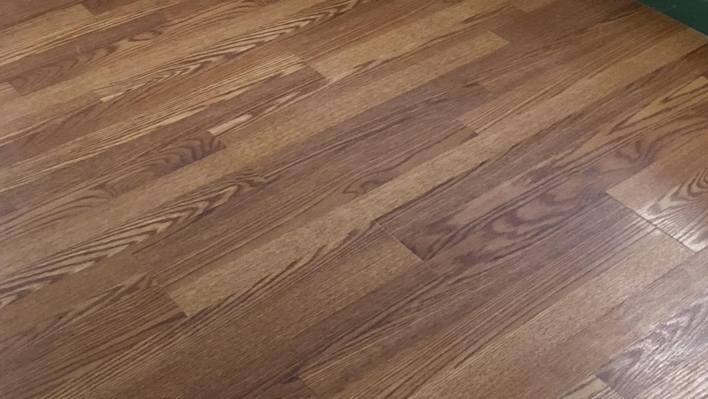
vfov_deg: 16.7
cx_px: 602
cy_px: -159
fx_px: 1258
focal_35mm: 67
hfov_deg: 30.4
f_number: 1.8
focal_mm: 4.25
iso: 125
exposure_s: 1/105
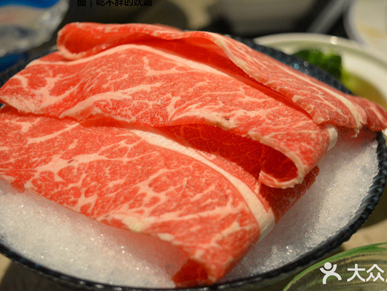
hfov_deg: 33.2
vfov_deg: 25.2
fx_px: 649
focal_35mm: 58
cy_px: 144
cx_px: 206
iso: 1600
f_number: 4.5
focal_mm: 34
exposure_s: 1/30
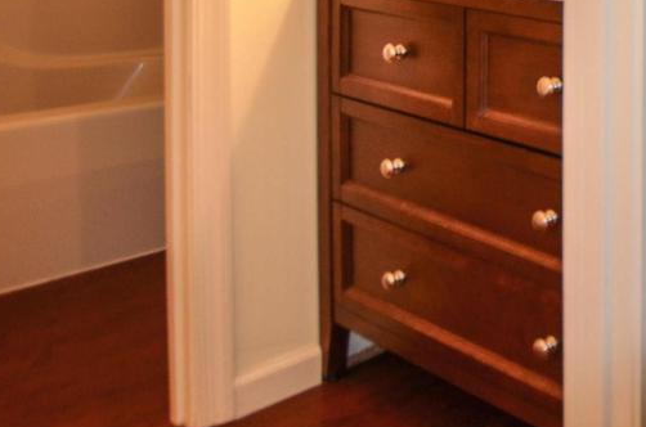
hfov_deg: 35.8
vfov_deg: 28.0
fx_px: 770
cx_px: 771
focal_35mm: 43
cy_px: -52
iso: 450
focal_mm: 10
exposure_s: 1/60
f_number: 3.5
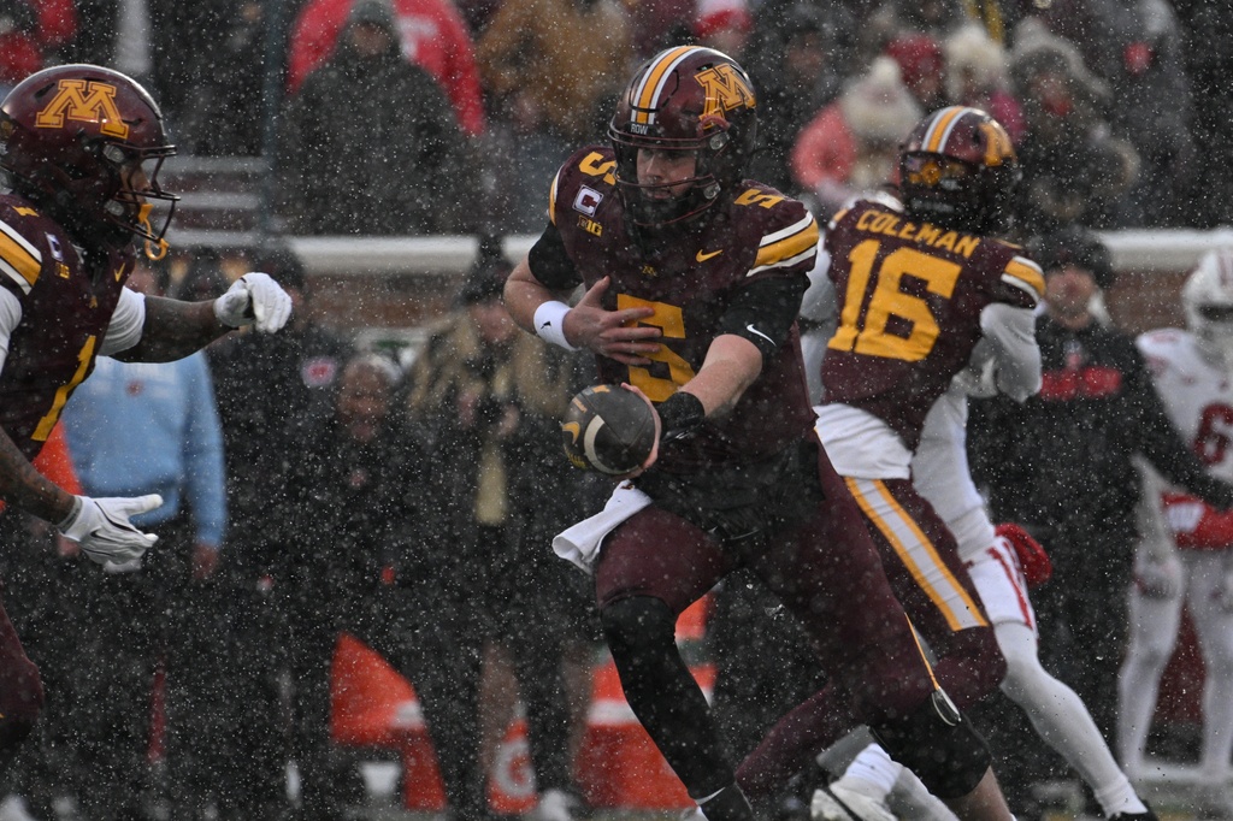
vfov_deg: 2.3
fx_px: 20029
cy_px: 410
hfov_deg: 3.5
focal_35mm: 585
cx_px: 616
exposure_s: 1/2000
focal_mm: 390
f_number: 5.6
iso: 2000
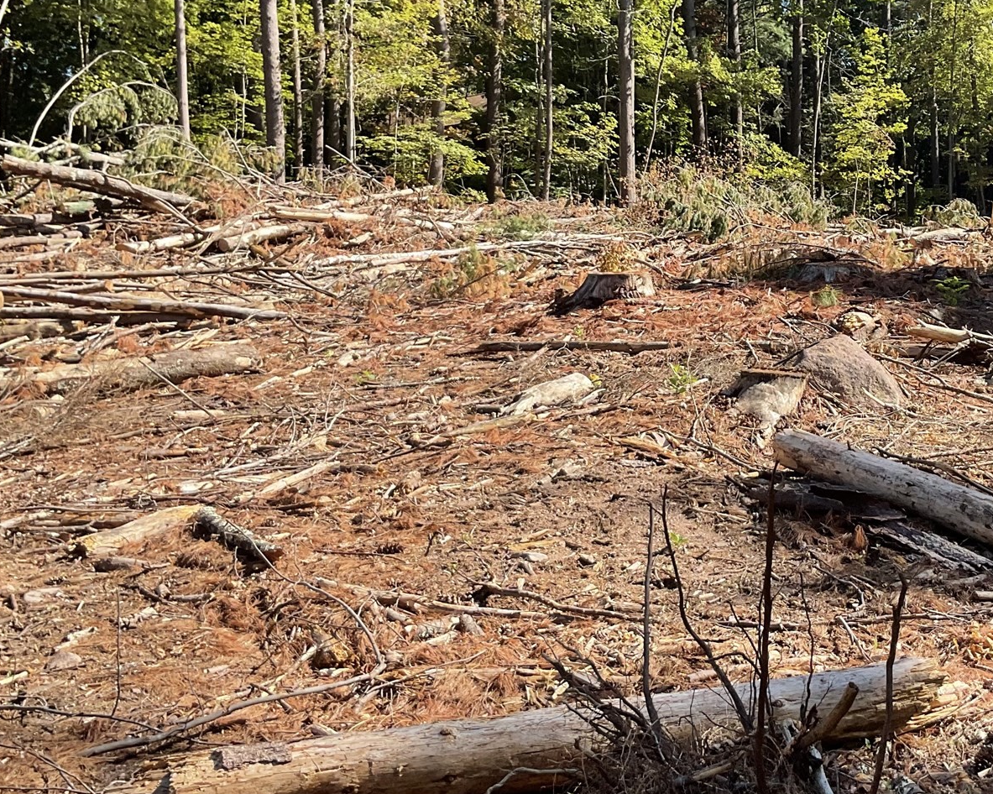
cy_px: 318
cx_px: 688
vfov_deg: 30.8
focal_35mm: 49
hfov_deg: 37.5
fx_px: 1440
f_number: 1.8
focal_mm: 3
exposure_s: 1/635
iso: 16
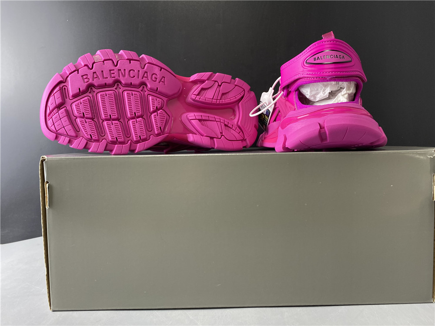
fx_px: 327
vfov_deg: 53.1
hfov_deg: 67.3
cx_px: 218
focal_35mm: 26
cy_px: 163
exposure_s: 1/50
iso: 160
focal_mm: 4.25
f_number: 1.8
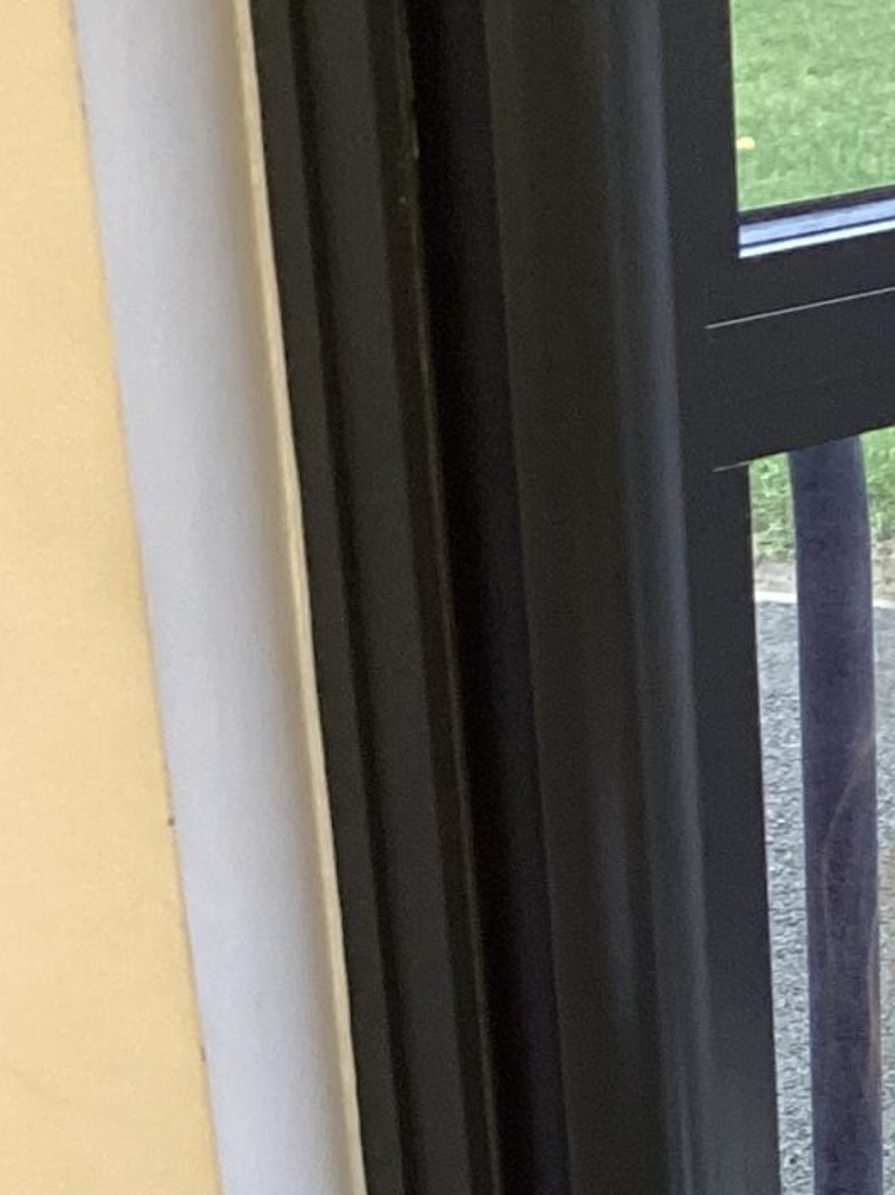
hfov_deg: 12.4
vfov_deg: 16.2
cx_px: 1471
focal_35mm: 112
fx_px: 3865
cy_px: 1753
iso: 160
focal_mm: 3.3
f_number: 2.4
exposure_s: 1/50
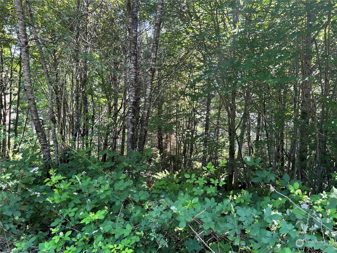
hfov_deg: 67.3
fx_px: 253
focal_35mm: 26
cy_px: 126
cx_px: 168
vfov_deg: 53.1
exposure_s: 1/121
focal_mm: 5.7
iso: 50
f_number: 1.5
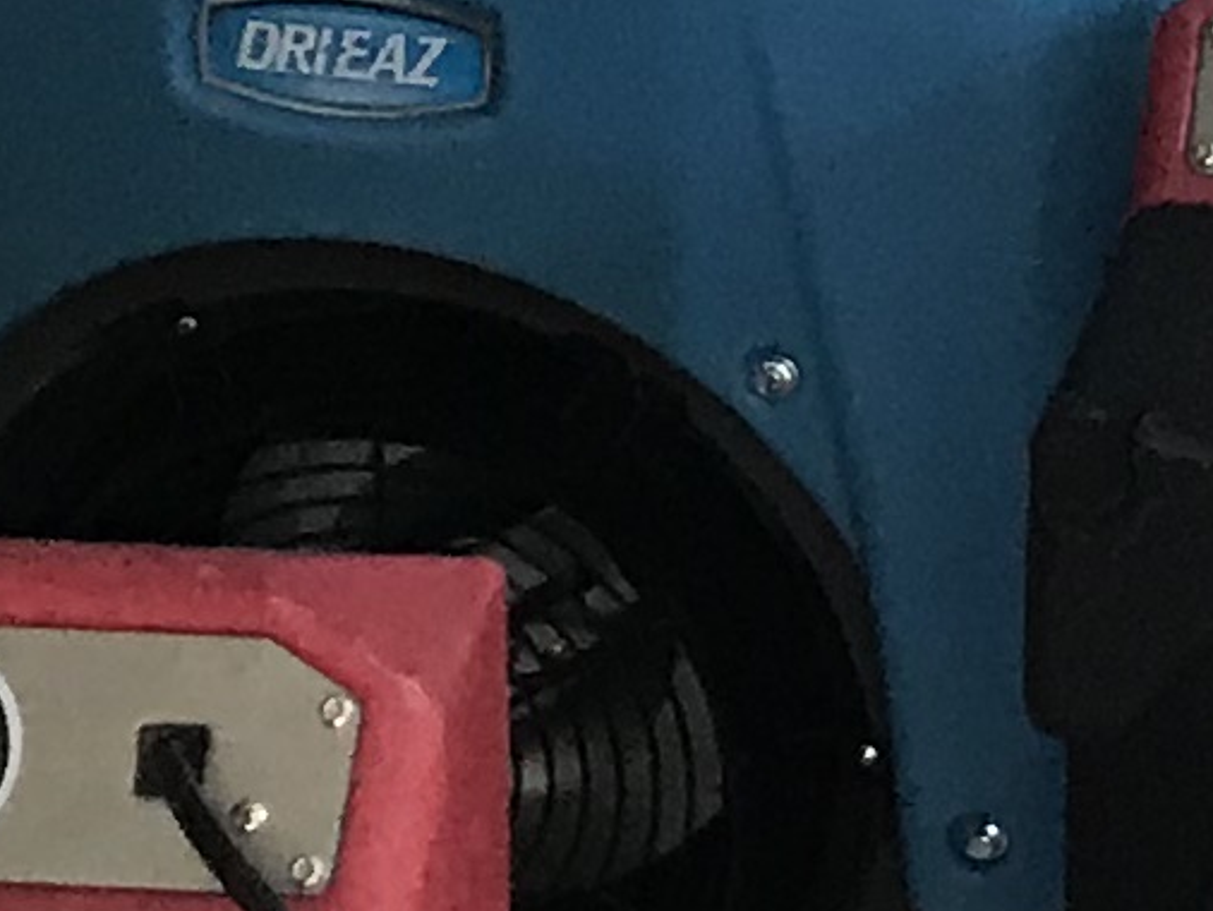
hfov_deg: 8.6
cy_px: -904
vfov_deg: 6.5
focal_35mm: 223
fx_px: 7818
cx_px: 2117
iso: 32
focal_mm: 3.99
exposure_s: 1/30
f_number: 1.8
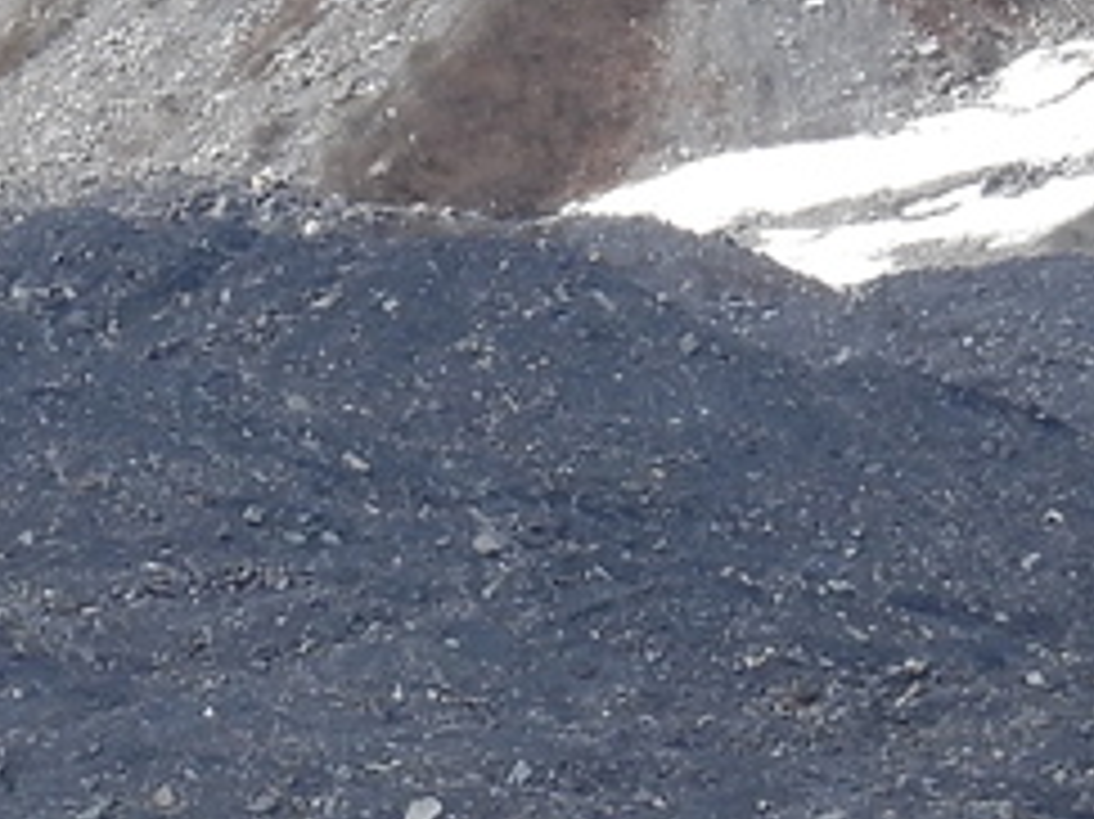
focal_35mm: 1369
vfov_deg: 1.1
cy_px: 1107
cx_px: -1035
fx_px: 43244
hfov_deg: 1.4
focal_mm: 46.4
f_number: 4.5
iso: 100
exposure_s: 1/800
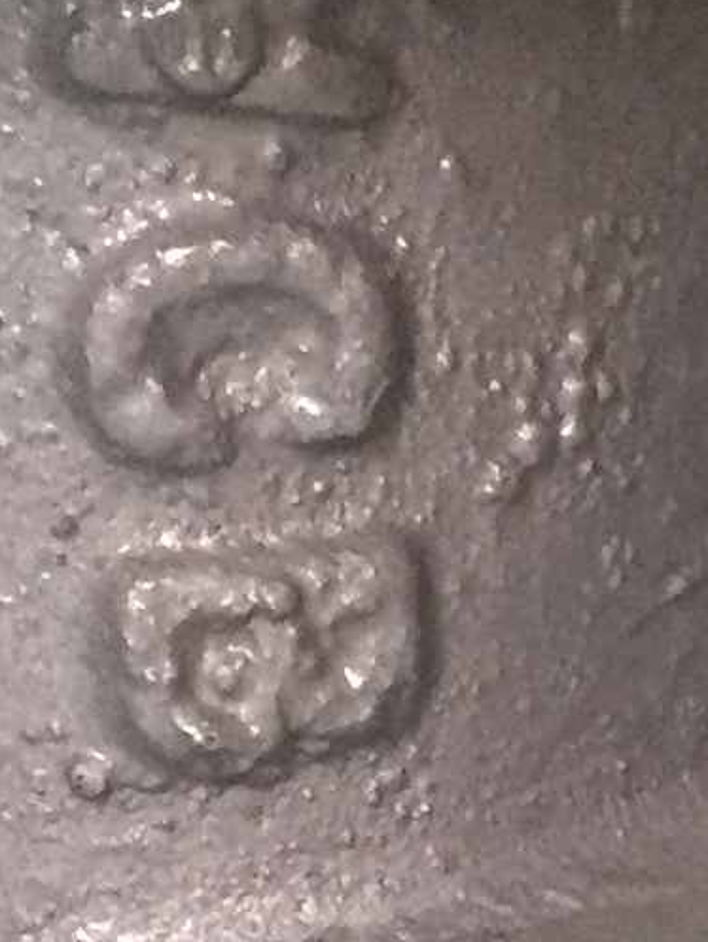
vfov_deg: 9.7
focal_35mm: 190
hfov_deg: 7.8
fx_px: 5177
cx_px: 496
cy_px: 1895
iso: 200
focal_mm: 4.15
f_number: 2.2
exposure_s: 1/30
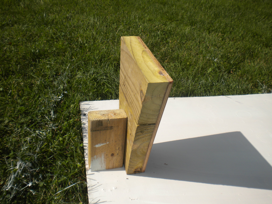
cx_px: 136
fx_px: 275
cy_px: 102
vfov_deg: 40.7
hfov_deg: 52.6
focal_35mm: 35
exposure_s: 1/1000
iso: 80
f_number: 4.6
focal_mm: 6.3
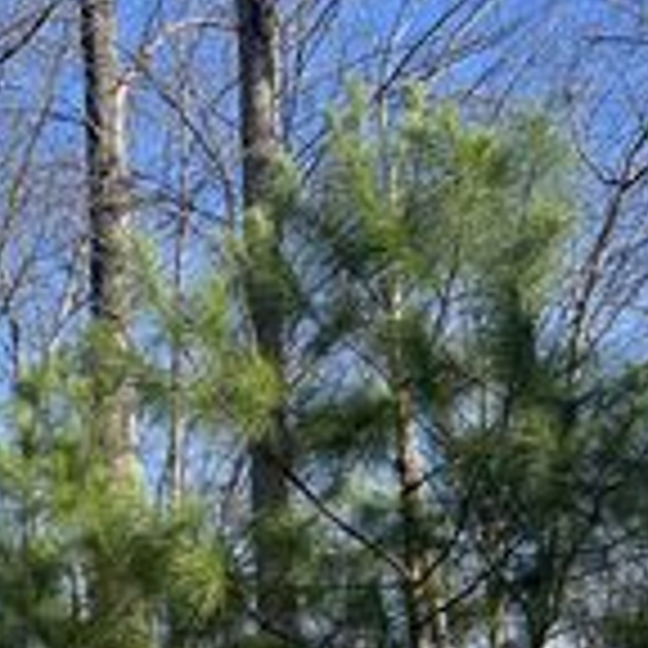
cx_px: -216
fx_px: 1694
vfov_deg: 21.2
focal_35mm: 80
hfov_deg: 19.8
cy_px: 578
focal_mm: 5.7
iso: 50
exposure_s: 1/1972
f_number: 1.5
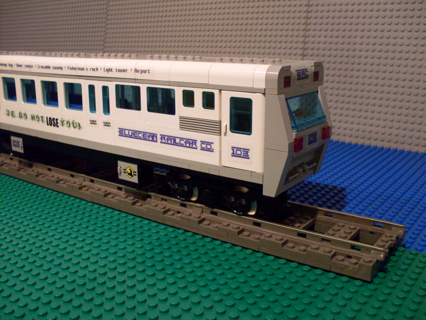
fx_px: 468
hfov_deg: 49.0
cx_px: 213
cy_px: 160
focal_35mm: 38
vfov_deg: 37.7
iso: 200
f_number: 2.8
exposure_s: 1/20
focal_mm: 6.3
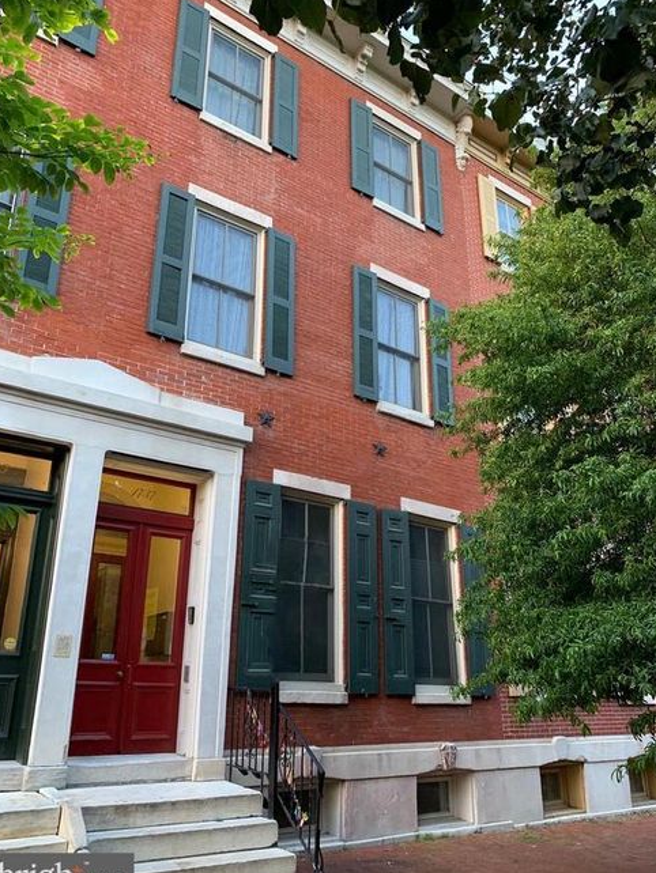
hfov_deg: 51.4
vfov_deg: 65.3
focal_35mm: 27
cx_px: 327
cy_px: 448
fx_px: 682
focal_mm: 4.25
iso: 100
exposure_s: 1/60
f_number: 1.8
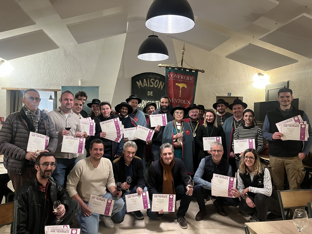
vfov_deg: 53.1
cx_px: 156
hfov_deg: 67.3
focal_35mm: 26
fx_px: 234
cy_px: 117
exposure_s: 1/33
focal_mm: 5.1
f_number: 1.6
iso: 500
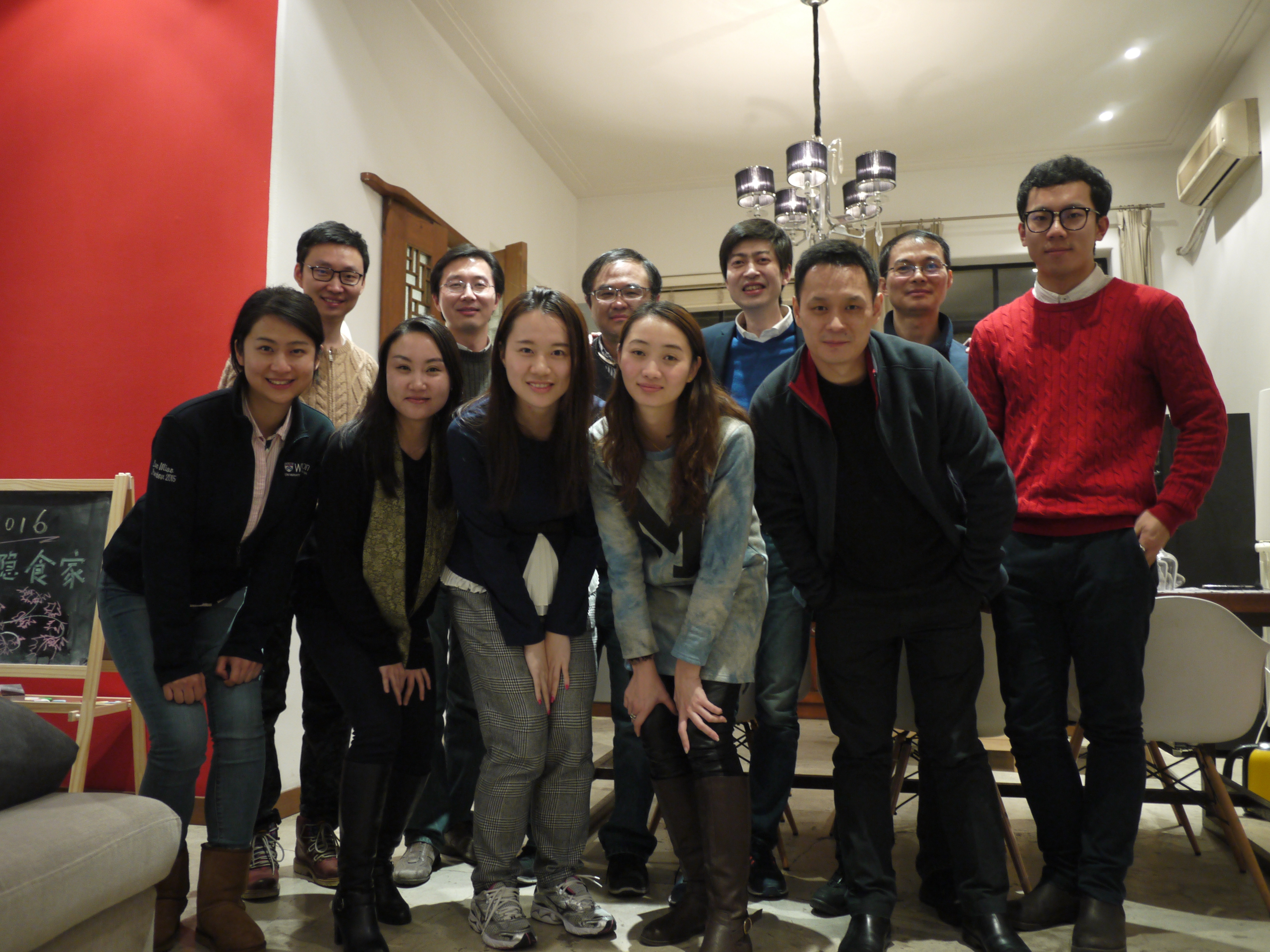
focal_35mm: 28
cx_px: 635
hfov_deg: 63.4
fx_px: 1027
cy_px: 476
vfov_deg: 49.7
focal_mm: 14
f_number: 2.5
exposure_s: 1/8
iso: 400
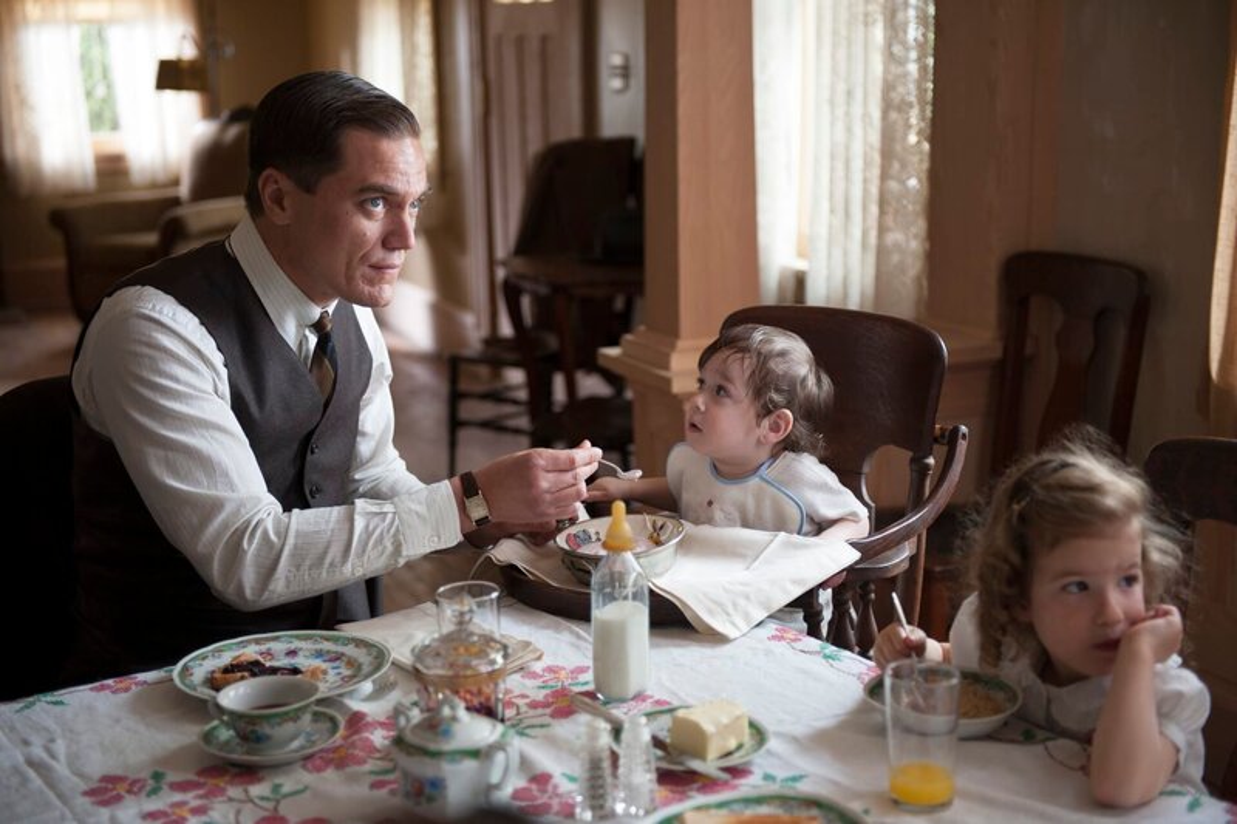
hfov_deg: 35.6
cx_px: 618
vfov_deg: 24.2
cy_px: 412
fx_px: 1924
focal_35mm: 56
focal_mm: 56
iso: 640
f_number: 2.8
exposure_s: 1/200
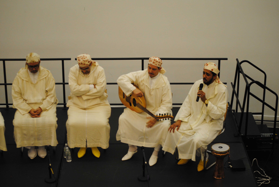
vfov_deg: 16.6
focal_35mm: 82
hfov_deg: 24.6
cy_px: 94
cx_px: 140
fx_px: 640
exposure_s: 1/30
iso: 560
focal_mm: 55
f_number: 4
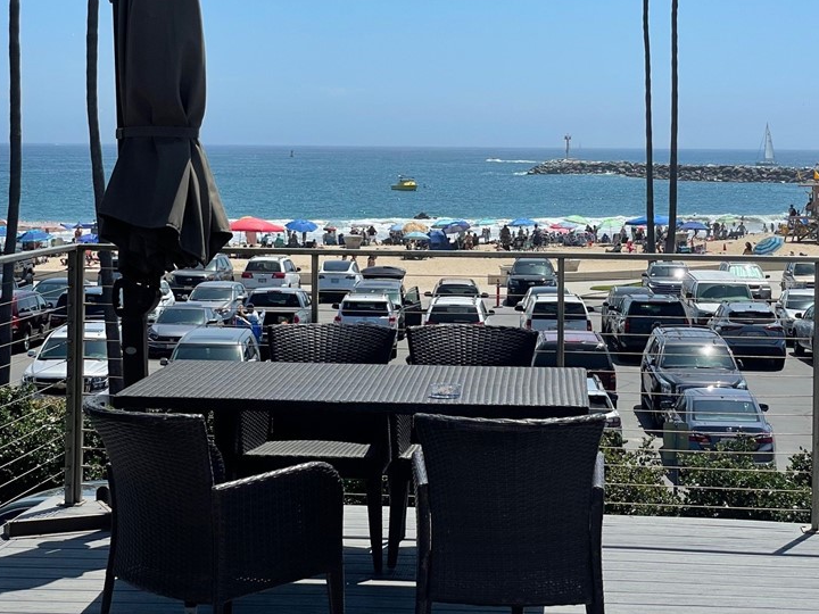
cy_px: 179
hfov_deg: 26.3
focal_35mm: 74
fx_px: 1751
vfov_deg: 19.8
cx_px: 392
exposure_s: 1/2817
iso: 25
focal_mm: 6
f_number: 2
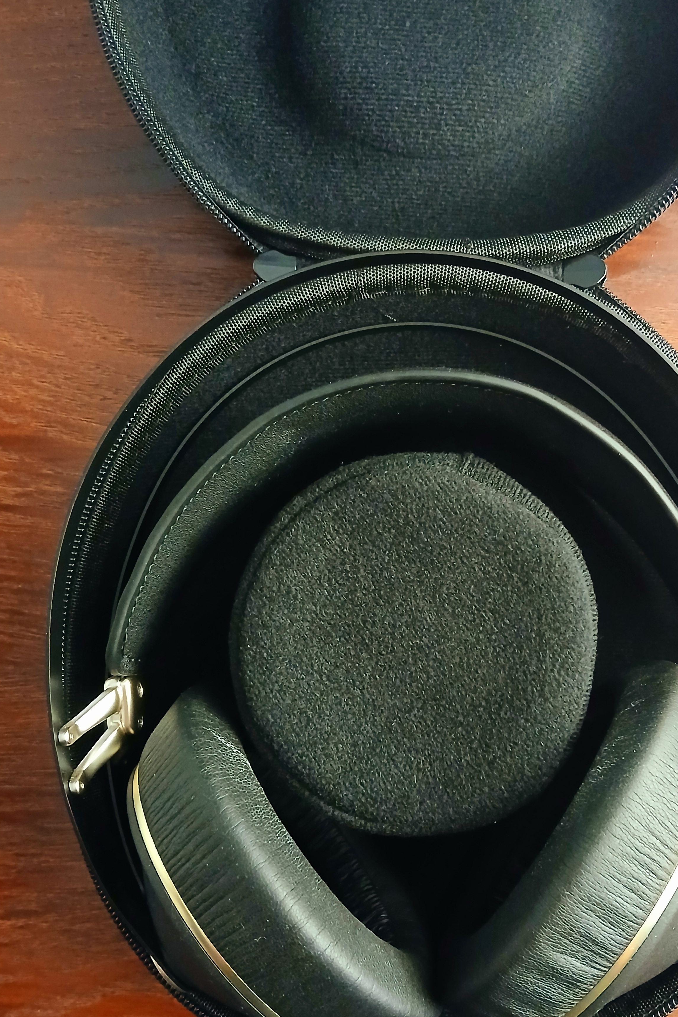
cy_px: 577
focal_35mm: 32
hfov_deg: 40.8
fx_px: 904
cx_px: 434
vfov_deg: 58.5
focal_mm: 3.98
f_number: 1.8
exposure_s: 1/15
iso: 800
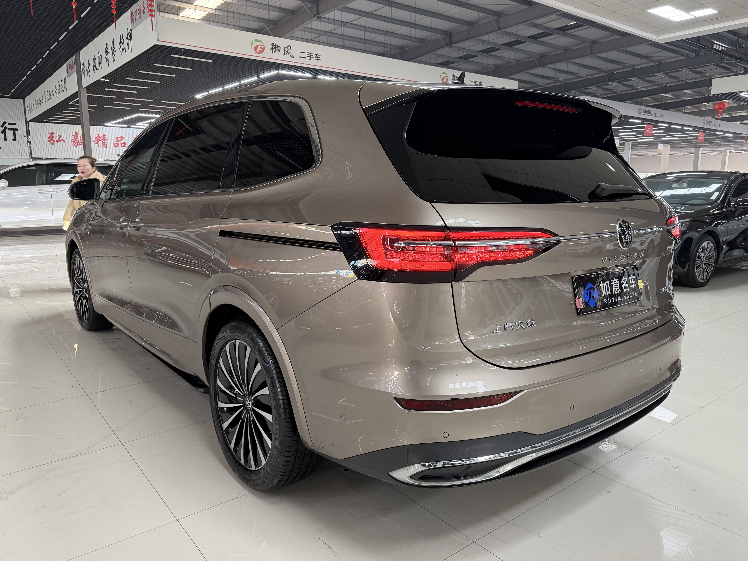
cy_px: 277
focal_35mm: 25
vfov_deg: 54.9
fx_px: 540
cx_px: 381
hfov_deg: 69.4
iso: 200
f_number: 1.78
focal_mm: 6.76
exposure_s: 1/62
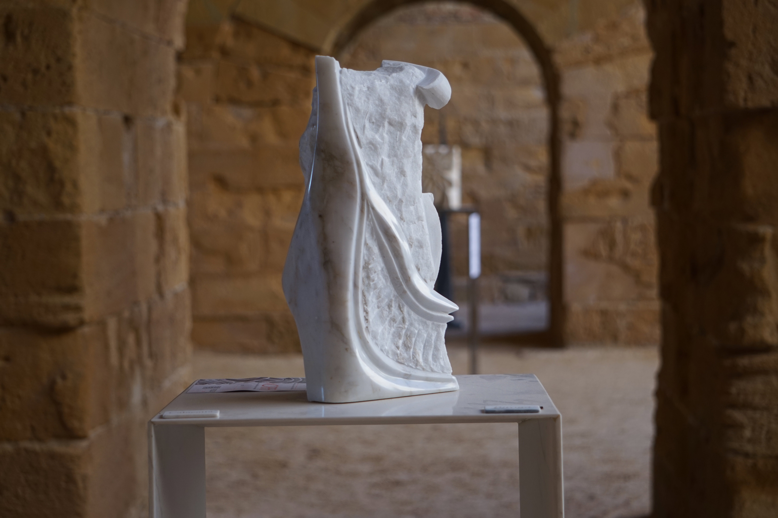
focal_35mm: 82
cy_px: 259
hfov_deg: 24.6
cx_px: 389
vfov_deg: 16.5
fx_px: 1782
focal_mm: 55
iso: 160
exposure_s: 1/160
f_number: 4.5
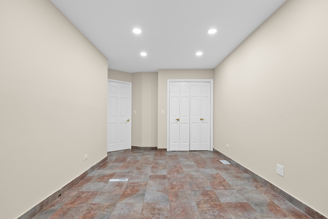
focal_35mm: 17
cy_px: 110
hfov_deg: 93.2
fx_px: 155
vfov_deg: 70.5
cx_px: 164
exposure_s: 1/1.25
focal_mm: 17
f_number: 8
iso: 640
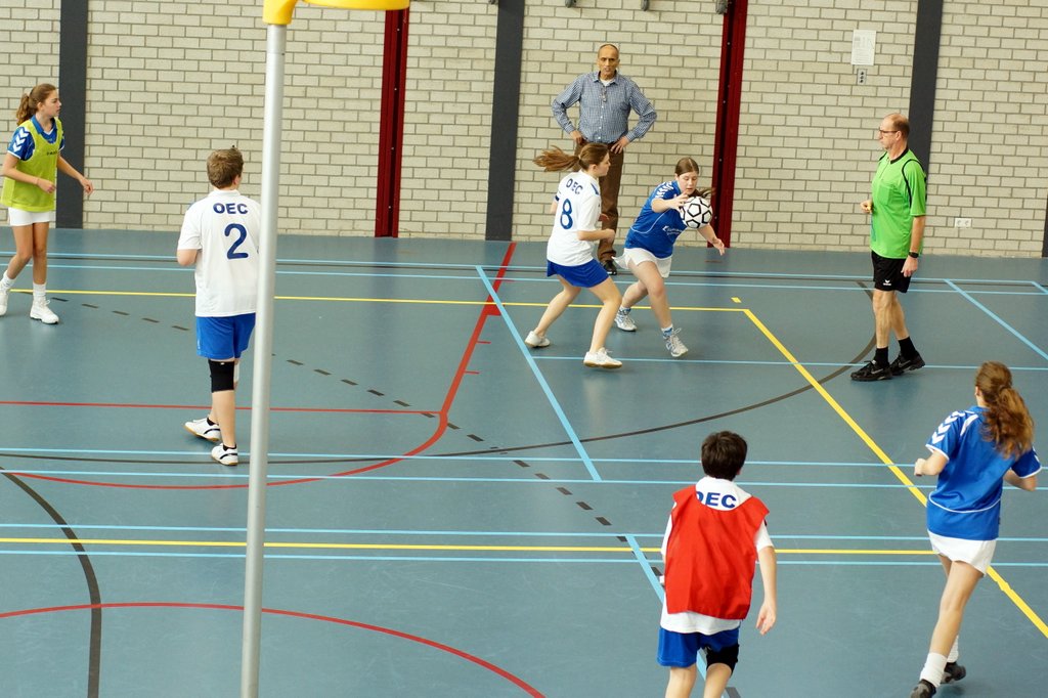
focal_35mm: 75
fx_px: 2183
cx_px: 524
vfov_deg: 18.2
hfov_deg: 27.0
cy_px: 349
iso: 800
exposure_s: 1/320
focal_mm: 50
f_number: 2.8
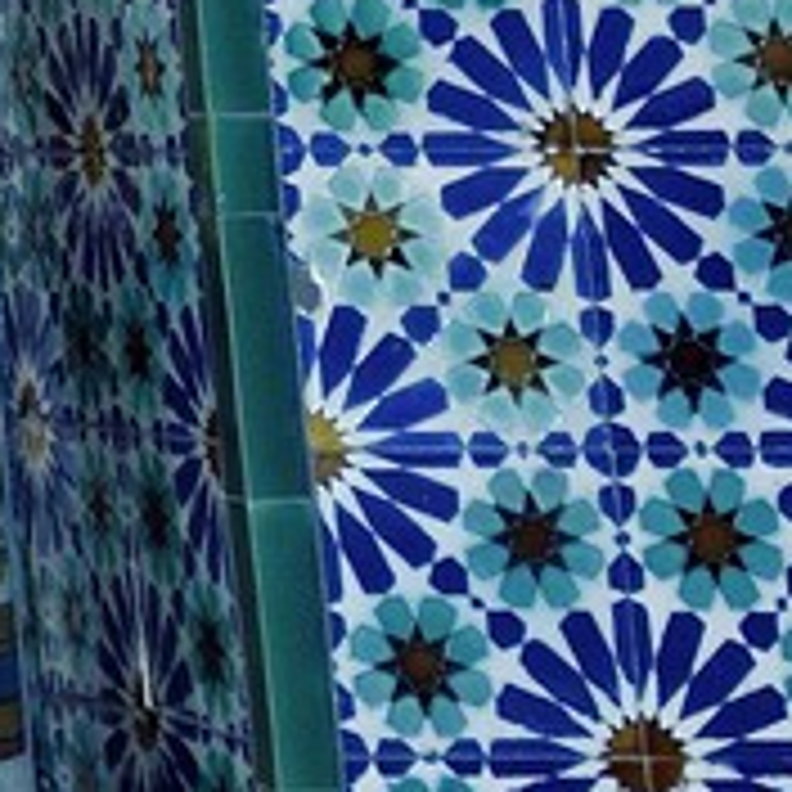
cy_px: -1089
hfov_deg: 7.3
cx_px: -2187
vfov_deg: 8.6
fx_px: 4789
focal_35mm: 185
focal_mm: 24
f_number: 8
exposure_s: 1/8
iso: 640
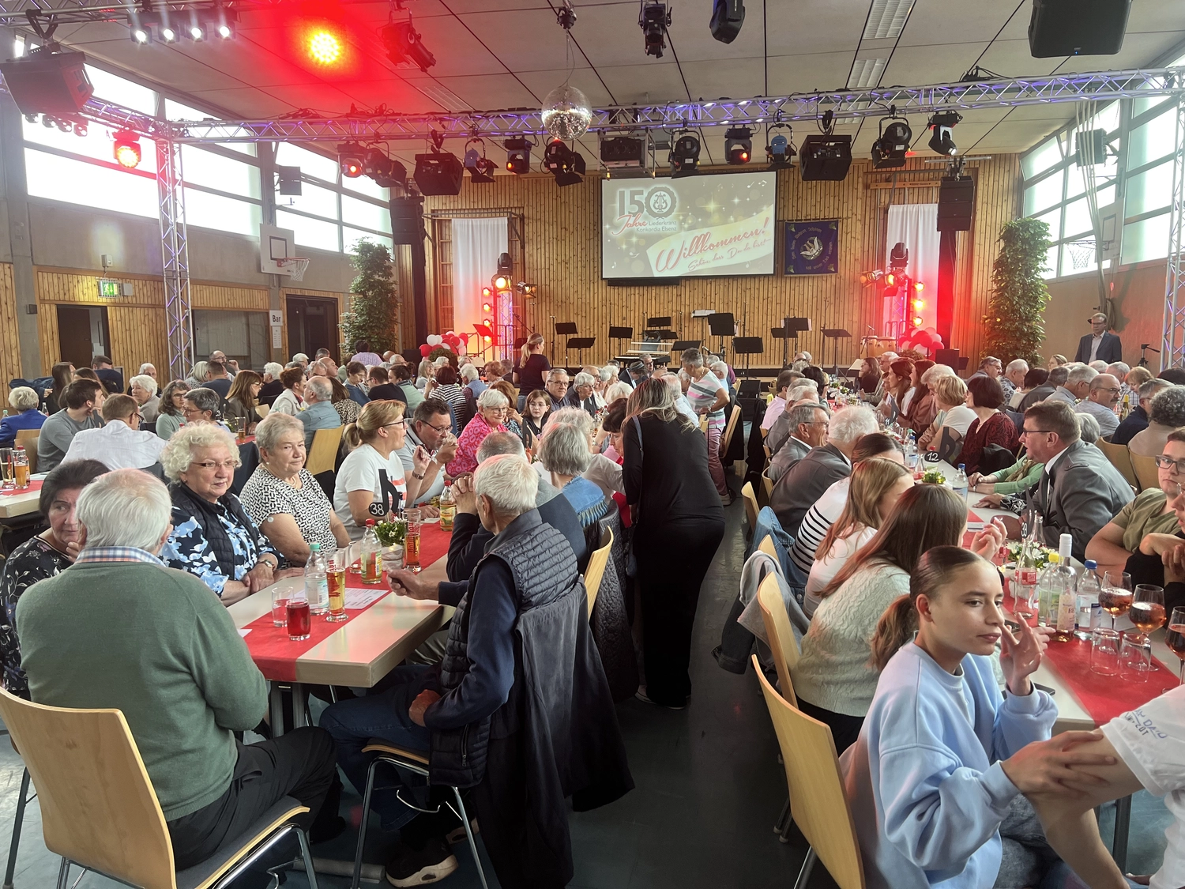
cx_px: 592
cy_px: 444
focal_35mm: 26
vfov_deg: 53.1
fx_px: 890
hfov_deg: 67.3
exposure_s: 1/100
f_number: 1.5
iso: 125
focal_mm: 5.7
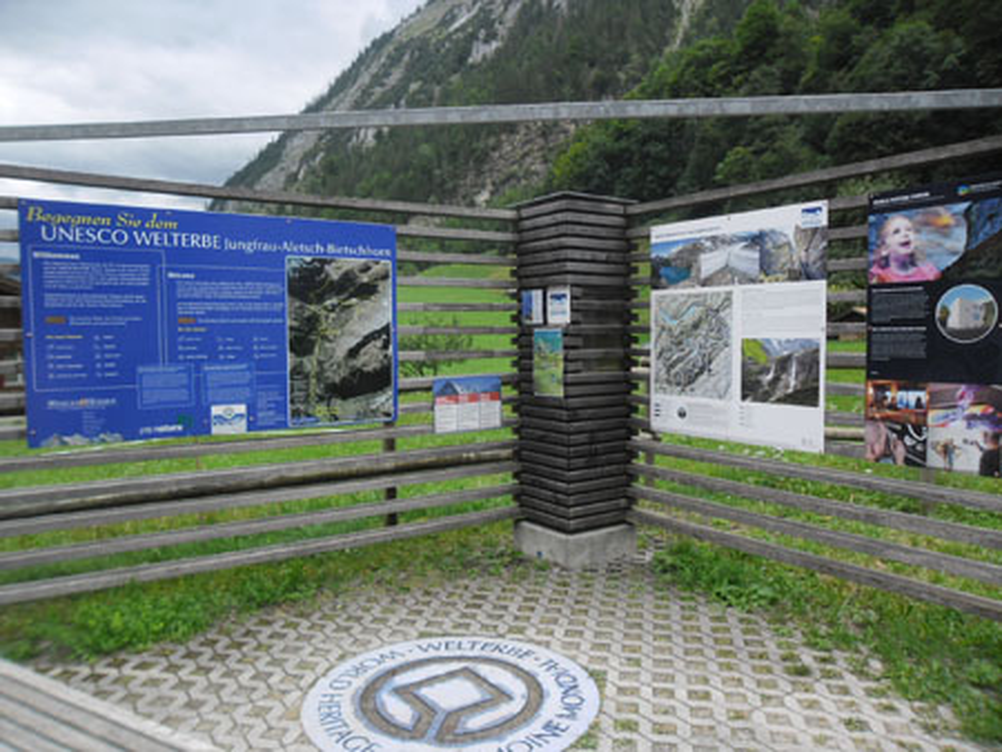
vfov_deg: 51.4
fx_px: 782
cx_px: 501
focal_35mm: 27
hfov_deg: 65.3
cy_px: 376
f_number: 3.5
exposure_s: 1/145
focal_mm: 4.9
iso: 80
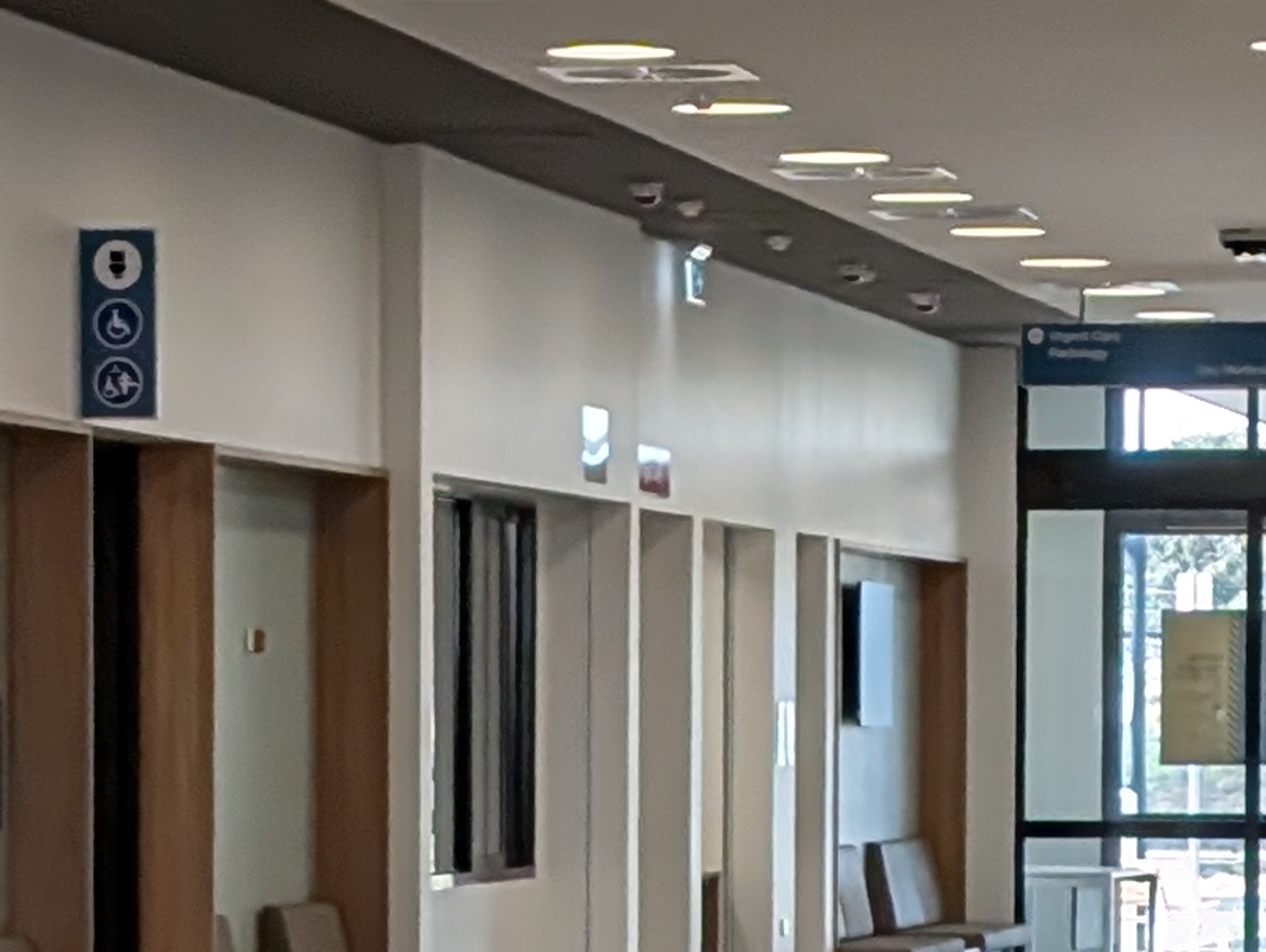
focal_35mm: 220
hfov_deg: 9.0
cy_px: 1147
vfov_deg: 6.7
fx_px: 8056
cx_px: 643
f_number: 1.68
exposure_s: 1/450
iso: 179
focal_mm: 6.9
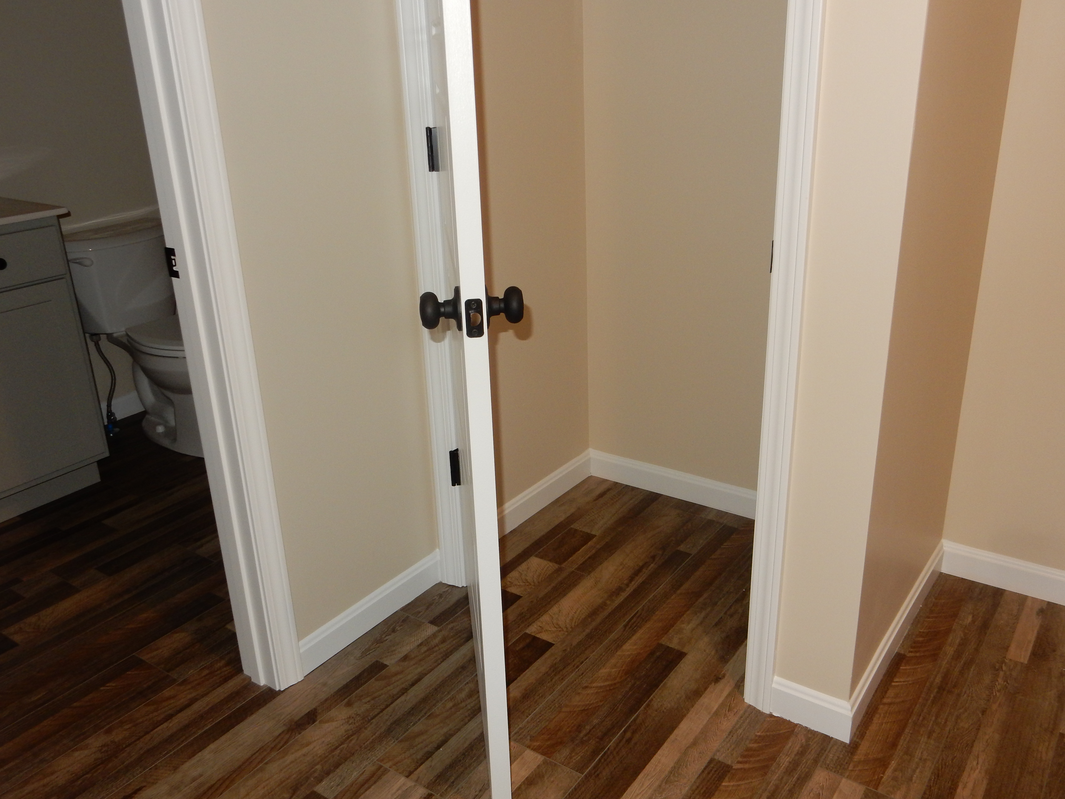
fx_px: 923
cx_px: 532
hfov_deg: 60.0
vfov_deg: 46.8
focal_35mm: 30
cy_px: 400
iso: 200
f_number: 4
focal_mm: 5.4
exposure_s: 1/30
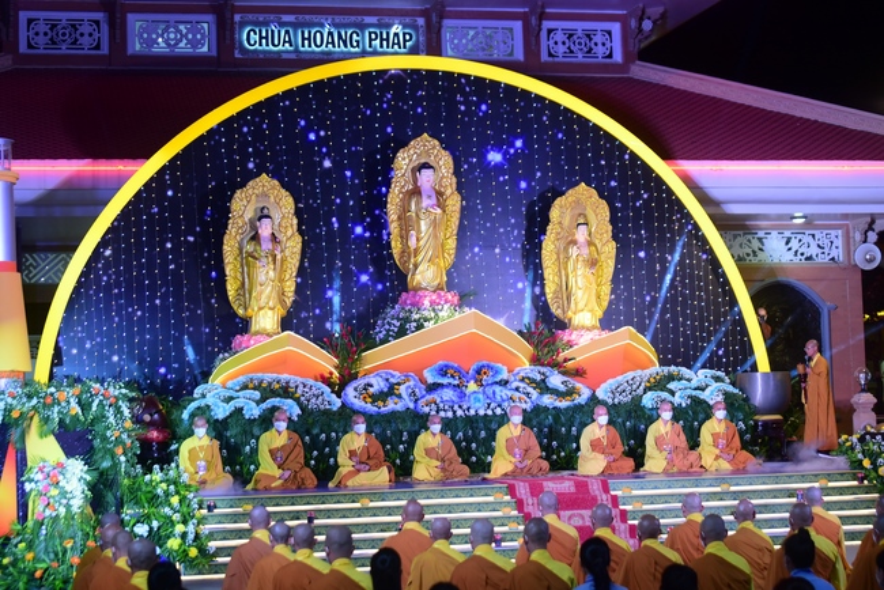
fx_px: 1720
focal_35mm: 70
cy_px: 295
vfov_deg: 19.5
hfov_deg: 28.8
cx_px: 442
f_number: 5
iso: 1000
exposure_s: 1/40
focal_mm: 70
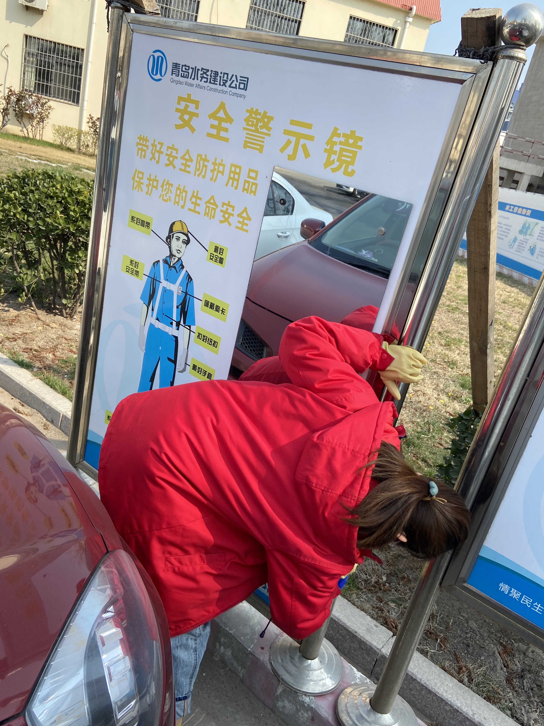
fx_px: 566
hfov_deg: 51.4
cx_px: 274
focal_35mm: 27
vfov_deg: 65.3
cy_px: 370
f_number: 1.8
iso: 32
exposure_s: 1/898
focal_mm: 4.25
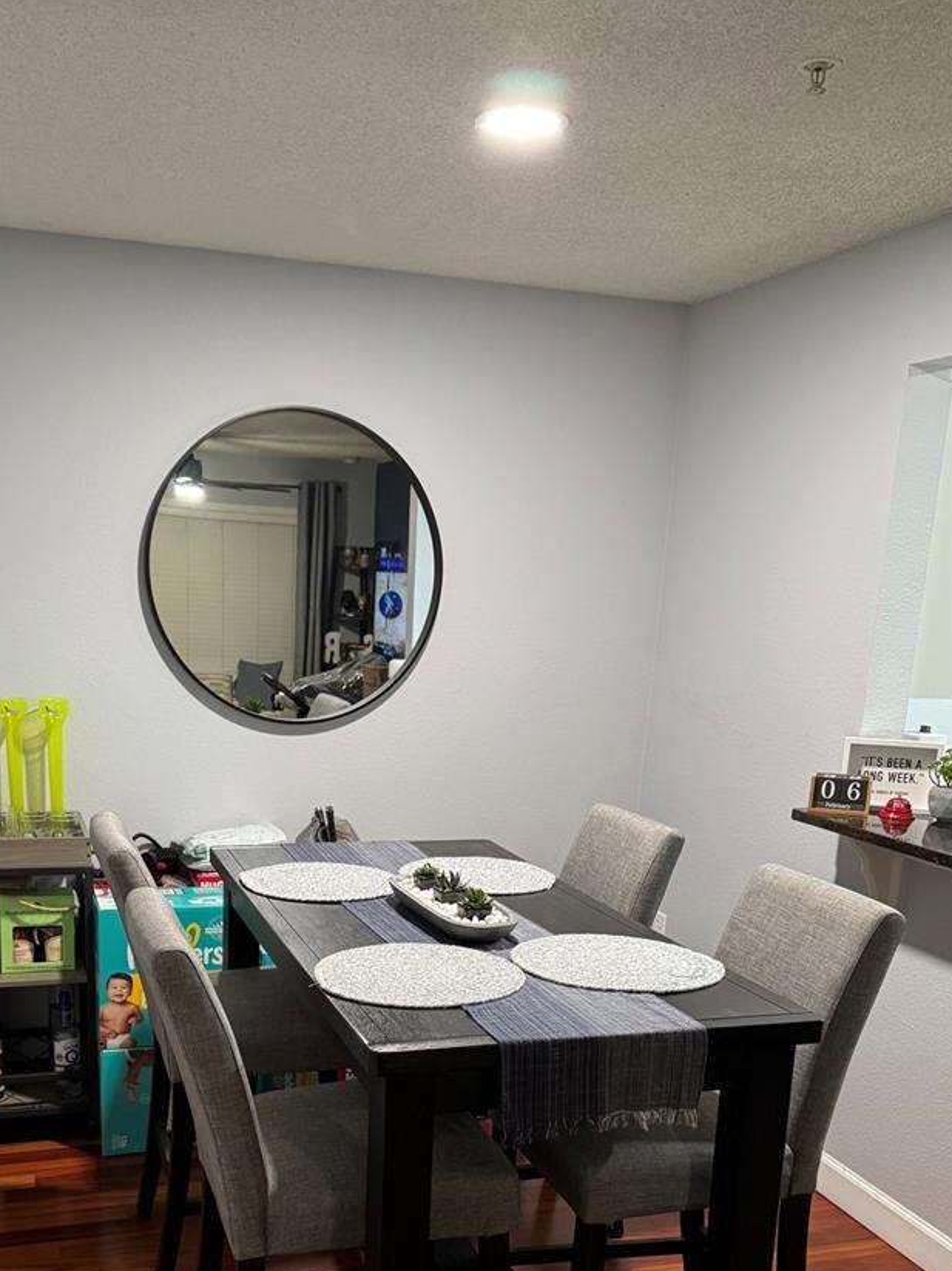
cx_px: 386
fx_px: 1284
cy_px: 908
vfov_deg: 51.0
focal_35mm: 35
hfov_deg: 40.5
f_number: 1.78
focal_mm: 6.76
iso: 500
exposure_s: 1/60
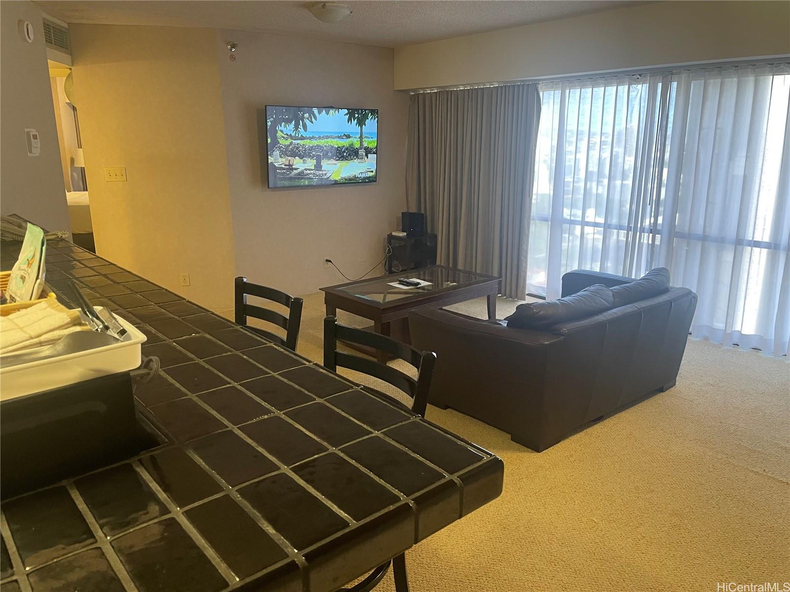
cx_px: 395
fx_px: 593
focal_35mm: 26
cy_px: 296
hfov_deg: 67.3
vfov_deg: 53.1
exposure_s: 1/60
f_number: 1.6
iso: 320
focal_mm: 4.2
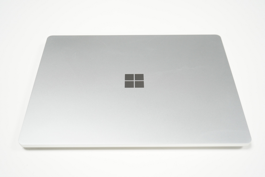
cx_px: 132
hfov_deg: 48.5
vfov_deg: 33.4
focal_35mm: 40
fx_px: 294
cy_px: 88
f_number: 5.6
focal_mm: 40
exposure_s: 1/60
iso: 1600
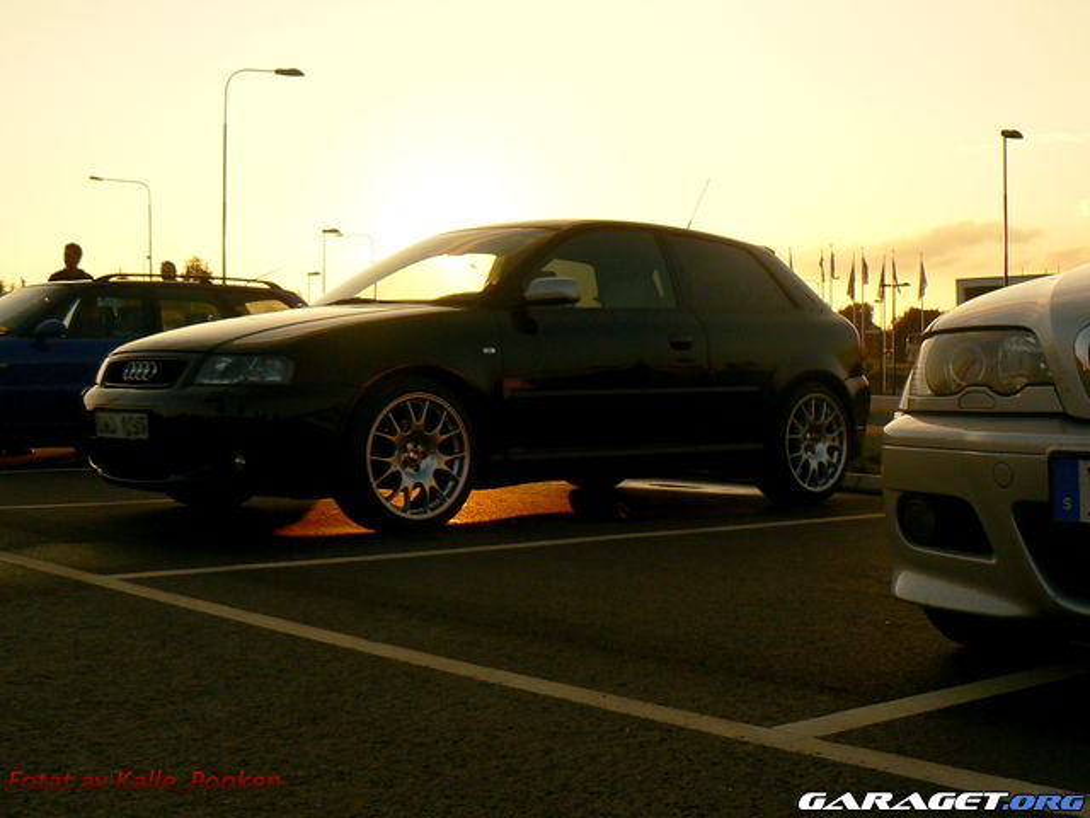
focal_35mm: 47
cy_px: 409
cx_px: 545
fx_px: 1480
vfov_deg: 30.9
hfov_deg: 40.4
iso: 80
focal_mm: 6.4
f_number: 4
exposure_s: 1/800
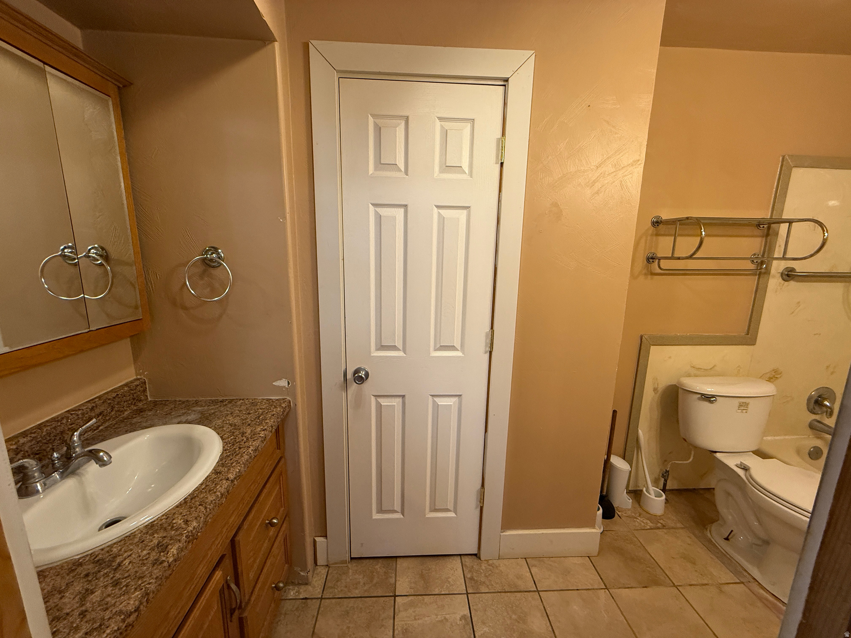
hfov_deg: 102.1
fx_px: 344
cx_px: 426
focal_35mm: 14
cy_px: 319
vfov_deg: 85.7
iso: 200
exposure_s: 1/120
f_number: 2.2
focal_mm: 2.22
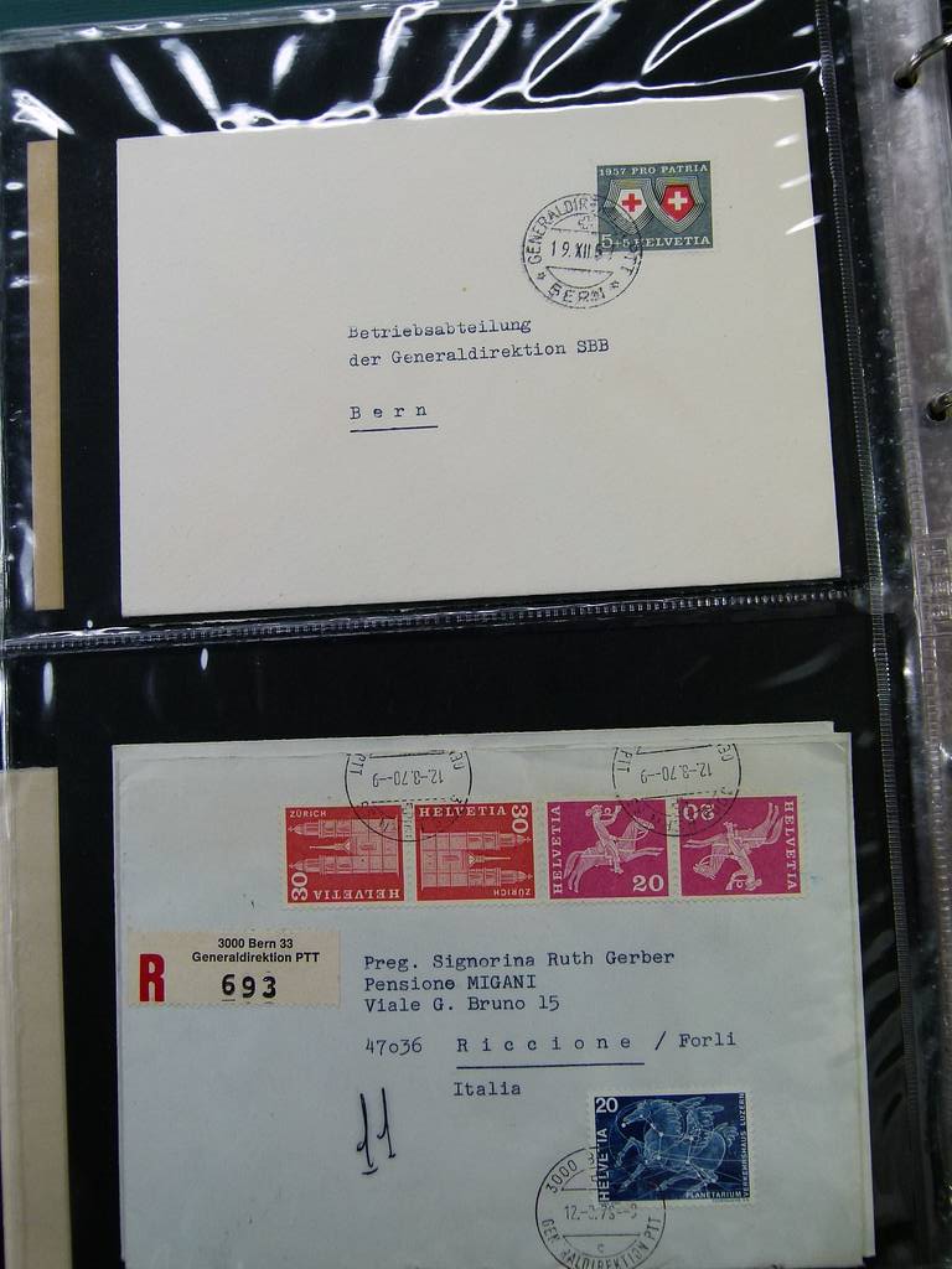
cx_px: 476
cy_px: 634
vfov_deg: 47.9
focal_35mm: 39
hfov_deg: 36.8
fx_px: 1430
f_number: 3.6
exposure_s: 1/125
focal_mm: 7
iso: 100
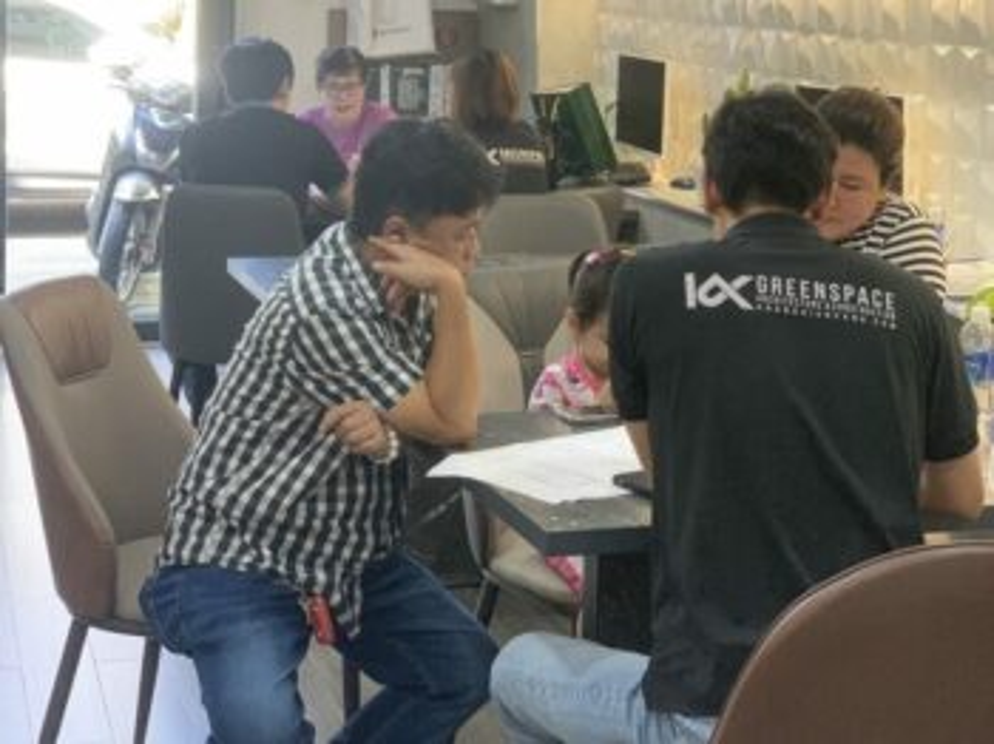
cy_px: 372
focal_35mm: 52
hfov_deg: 36.8
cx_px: 497
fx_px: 1492
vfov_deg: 28.0
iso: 160
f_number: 2.4
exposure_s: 1/60
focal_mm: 6
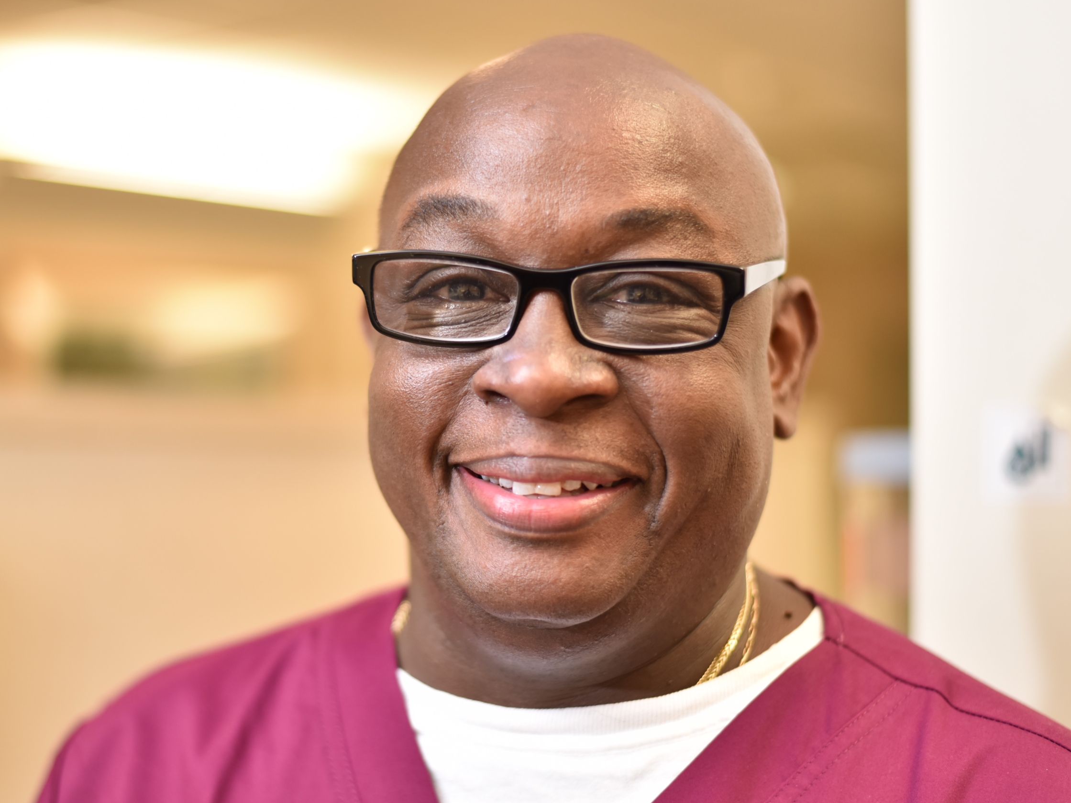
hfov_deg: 34.9
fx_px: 1702
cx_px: 505
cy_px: 397
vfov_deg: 26.6
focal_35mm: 55
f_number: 1.8
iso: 640
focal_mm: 50
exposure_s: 1/250
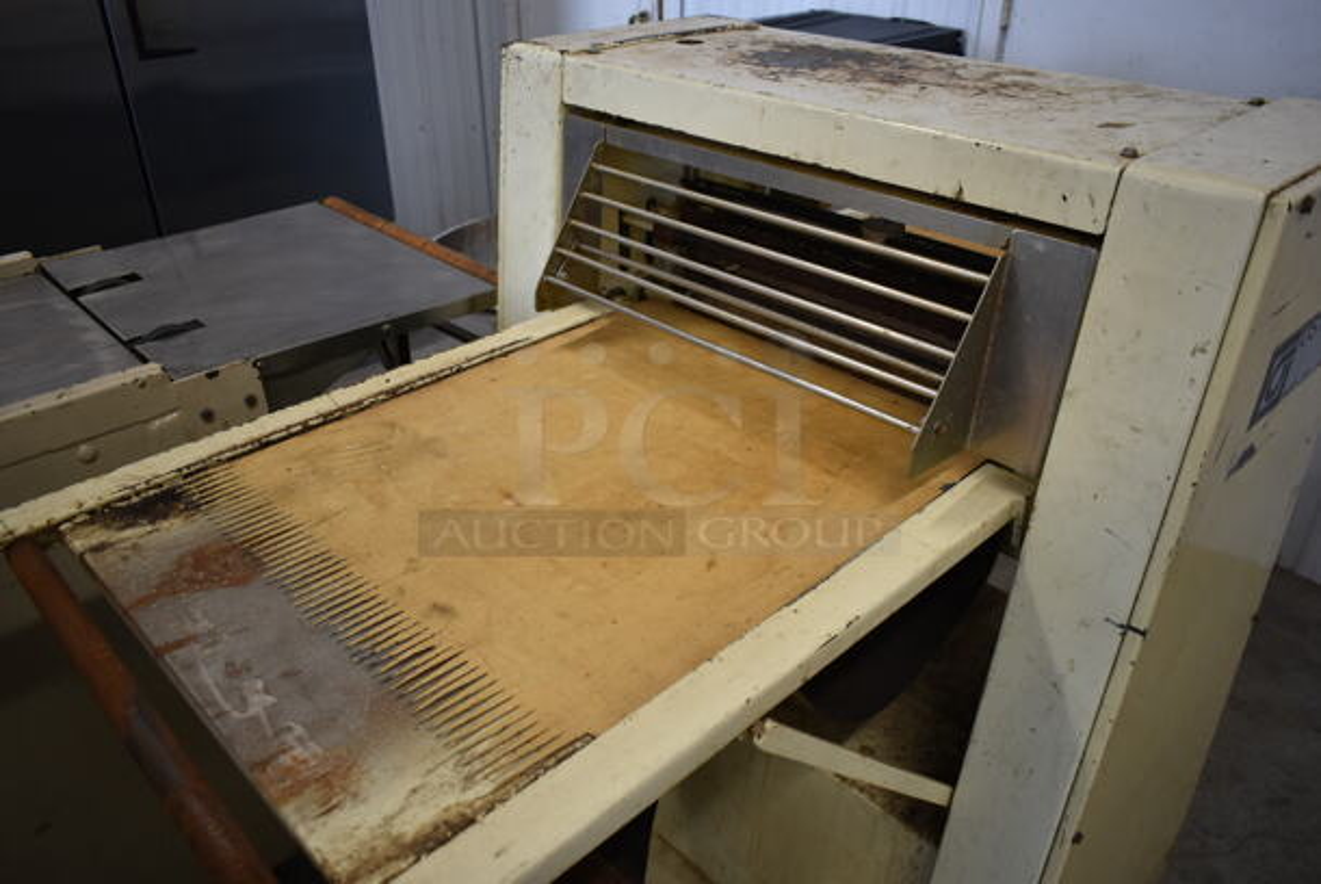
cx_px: 660
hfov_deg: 67.3
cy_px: 442
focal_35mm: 27
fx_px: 992
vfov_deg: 48.0
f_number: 3.5
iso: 220
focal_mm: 18
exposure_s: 1/30
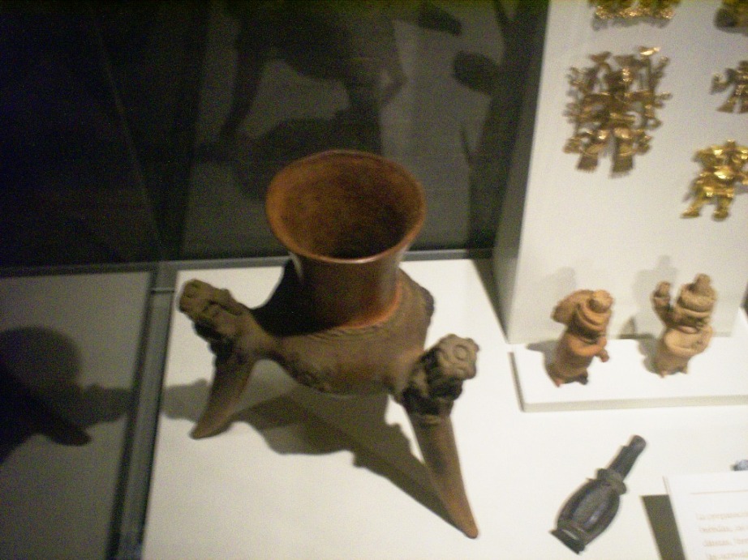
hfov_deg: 51.4
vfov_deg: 39.6
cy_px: 280
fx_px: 778
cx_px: 374
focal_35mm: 36
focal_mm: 6
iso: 200
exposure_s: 1/4
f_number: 4.5
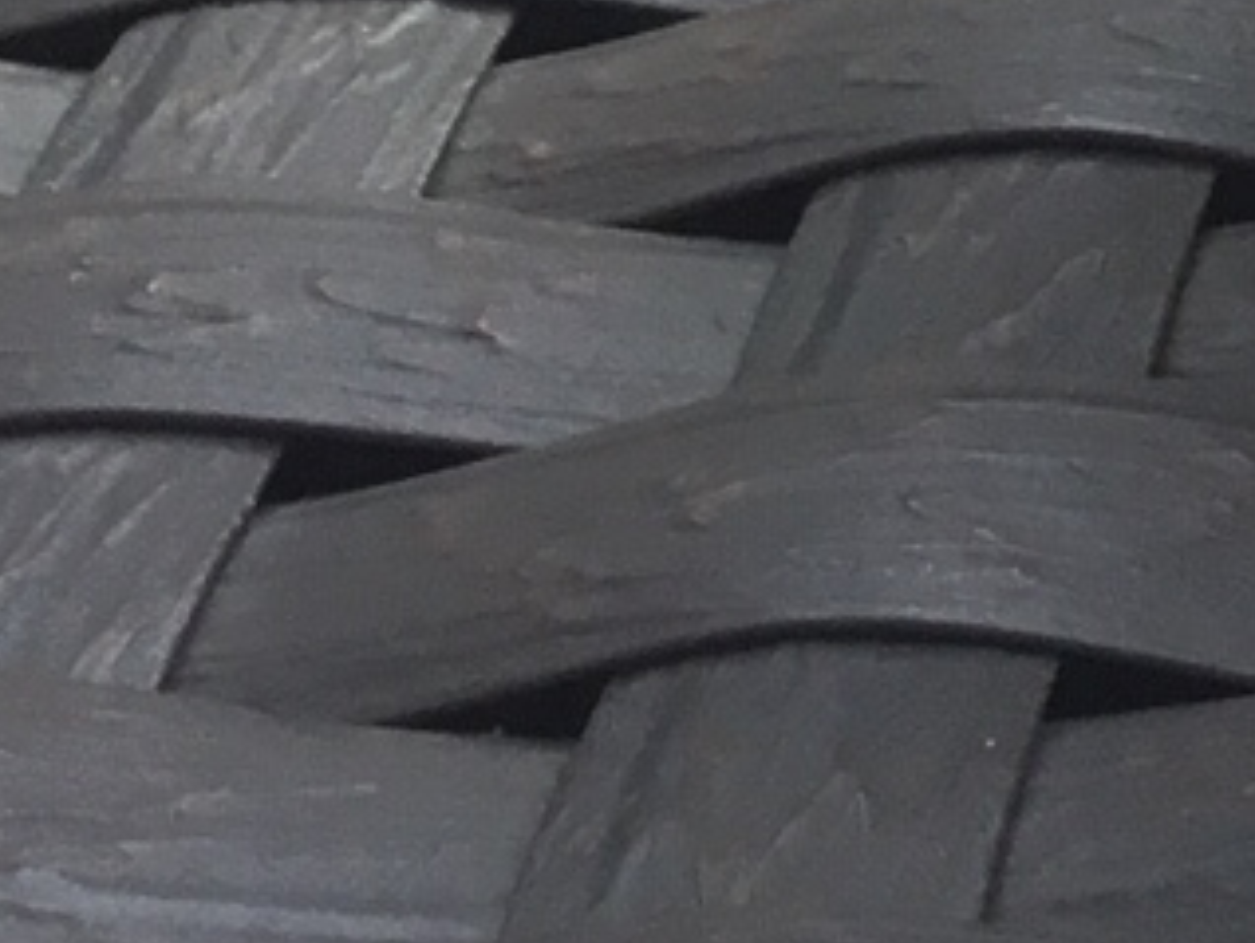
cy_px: -1101
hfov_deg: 10.5
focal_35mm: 159
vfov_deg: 8.7
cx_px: 3126
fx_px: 5769
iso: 25
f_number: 2.4
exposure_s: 1/436
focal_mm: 3.3
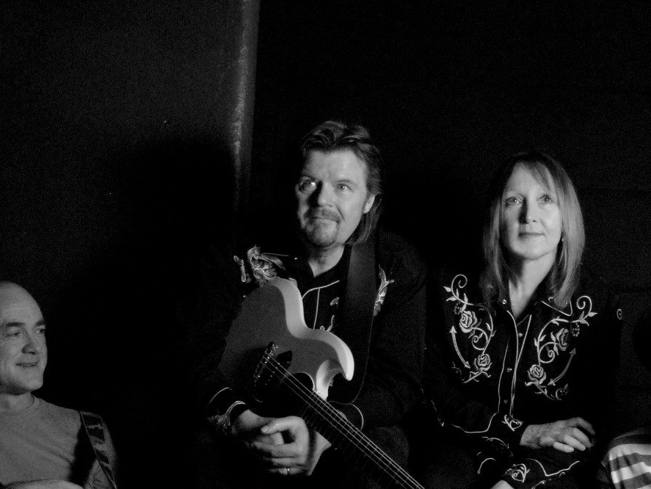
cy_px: 370
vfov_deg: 23.1
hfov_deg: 30.3
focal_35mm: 63
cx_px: 472
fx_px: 1185
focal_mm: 24
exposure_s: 1/80
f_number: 3.8
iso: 640
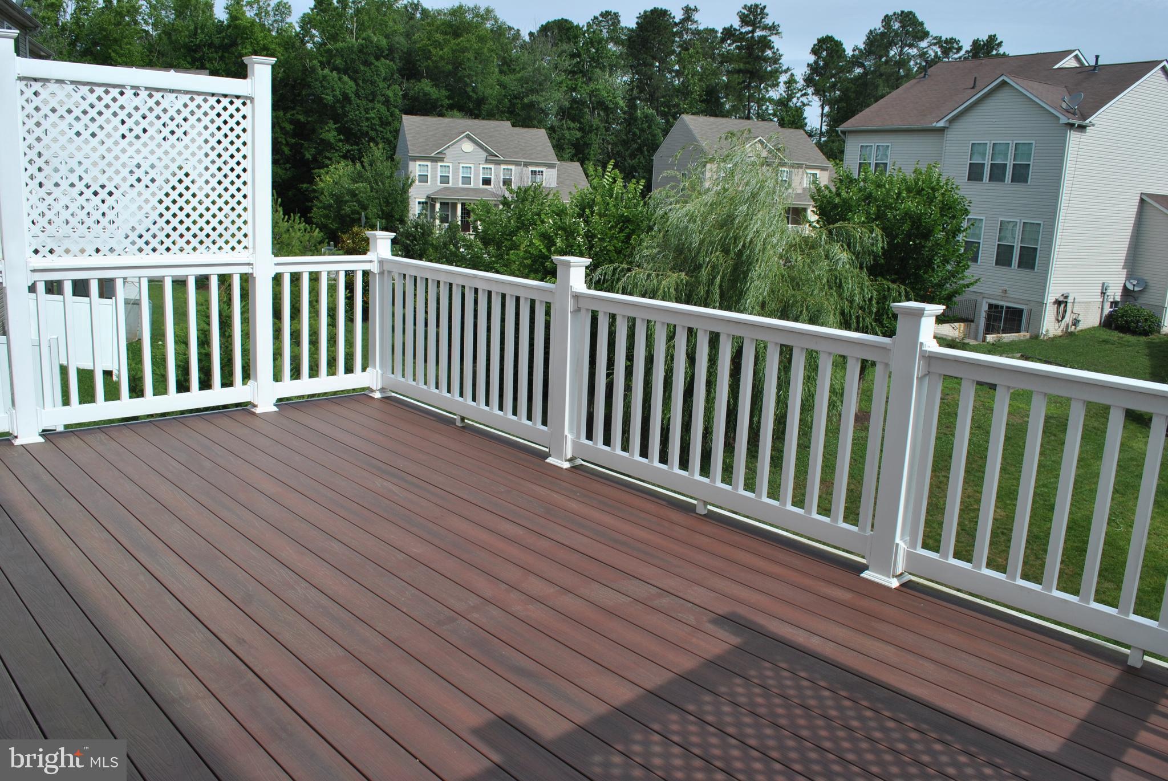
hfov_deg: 67.3
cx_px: 584
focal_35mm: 27
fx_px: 877
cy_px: 390
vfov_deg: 48.0
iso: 100
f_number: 8
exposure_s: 1/250
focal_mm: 18
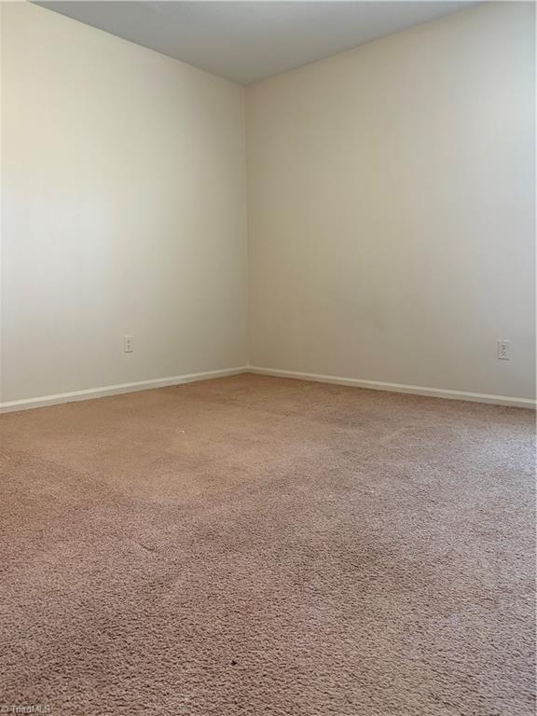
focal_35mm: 26
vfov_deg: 67.3
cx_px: 268
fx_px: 538
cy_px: 358
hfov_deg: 53.1
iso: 250
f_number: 1.6
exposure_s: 1/60
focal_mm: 5.96
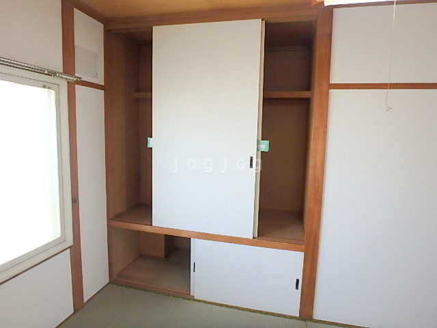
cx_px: 218
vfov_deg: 63.4
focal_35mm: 21
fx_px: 265
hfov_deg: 79.0
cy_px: 164
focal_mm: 3.7
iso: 200
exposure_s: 1/60
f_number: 3.5
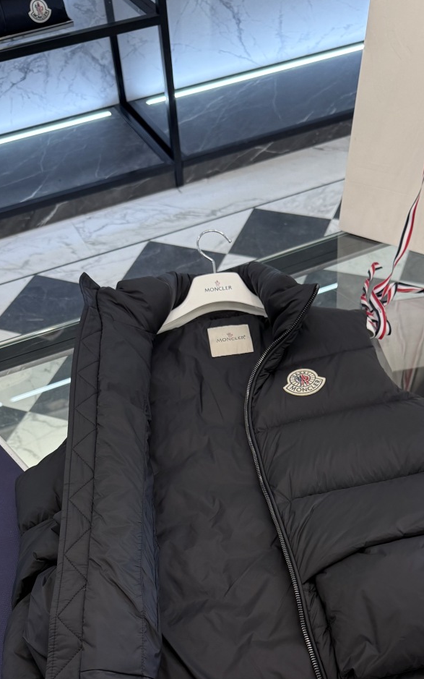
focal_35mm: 39
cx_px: 236
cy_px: 492
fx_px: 721
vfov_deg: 48.8
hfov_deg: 32.7
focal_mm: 6.76
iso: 160
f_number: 1.78
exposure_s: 1/121
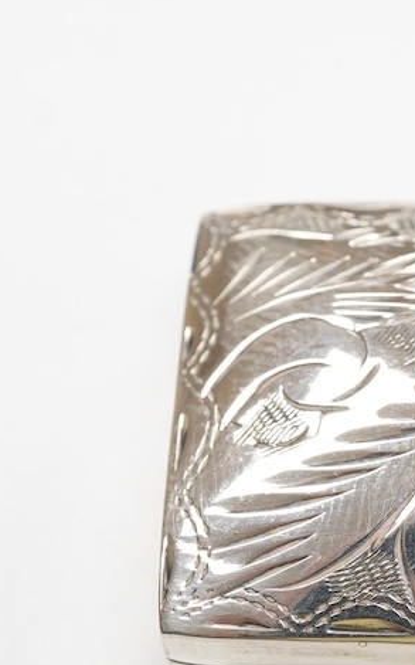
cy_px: 420
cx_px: 506
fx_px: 1991
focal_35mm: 110
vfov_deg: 18.9
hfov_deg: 11.6
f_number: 14
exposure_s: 1/100
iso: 2500
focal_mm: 30
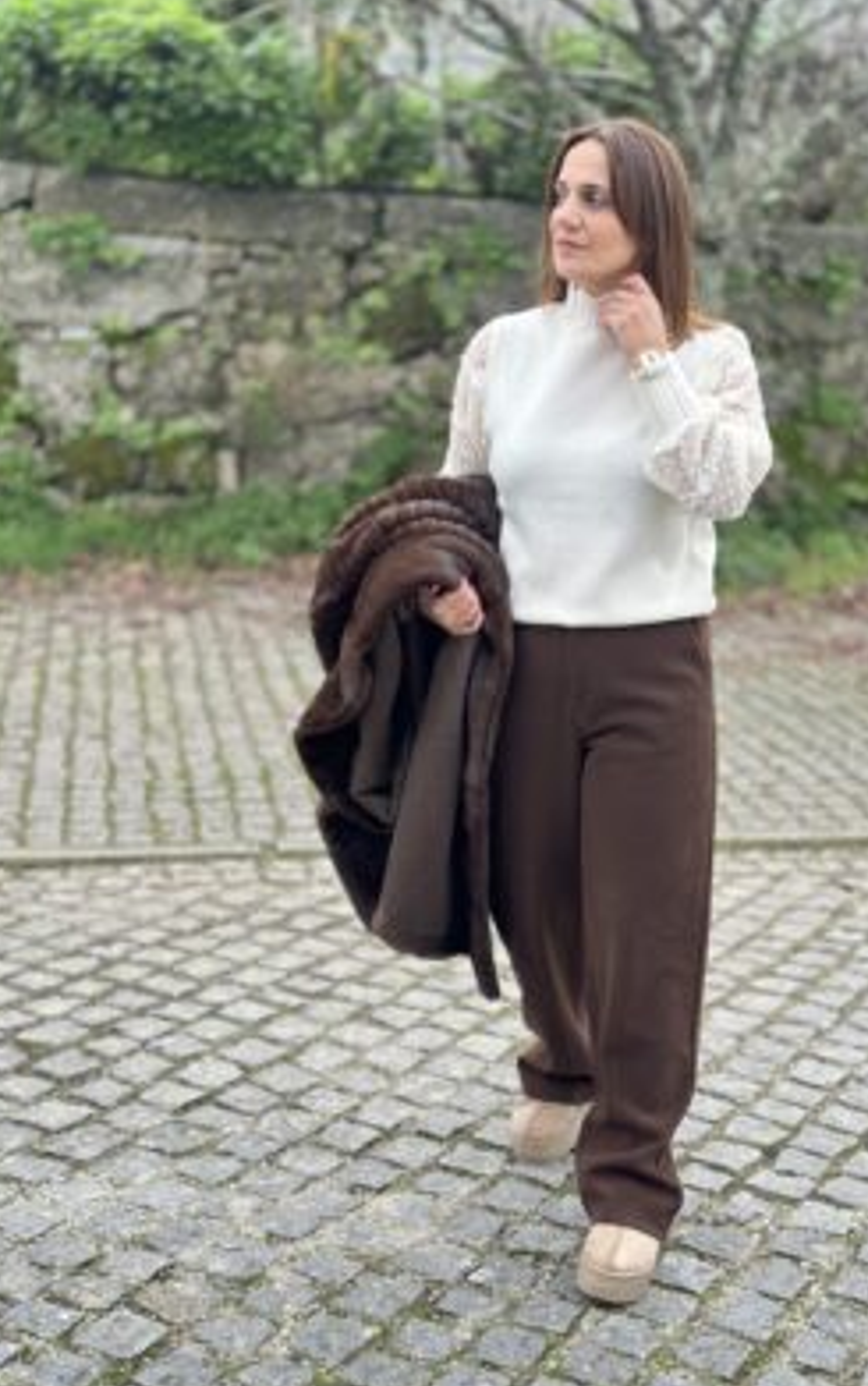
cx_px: 507
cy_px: 695
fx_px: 1965
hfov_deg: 24.9
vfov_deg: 38.8
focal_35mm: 52
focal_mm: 6.86
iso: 80
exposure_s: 1/496
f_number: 1.78
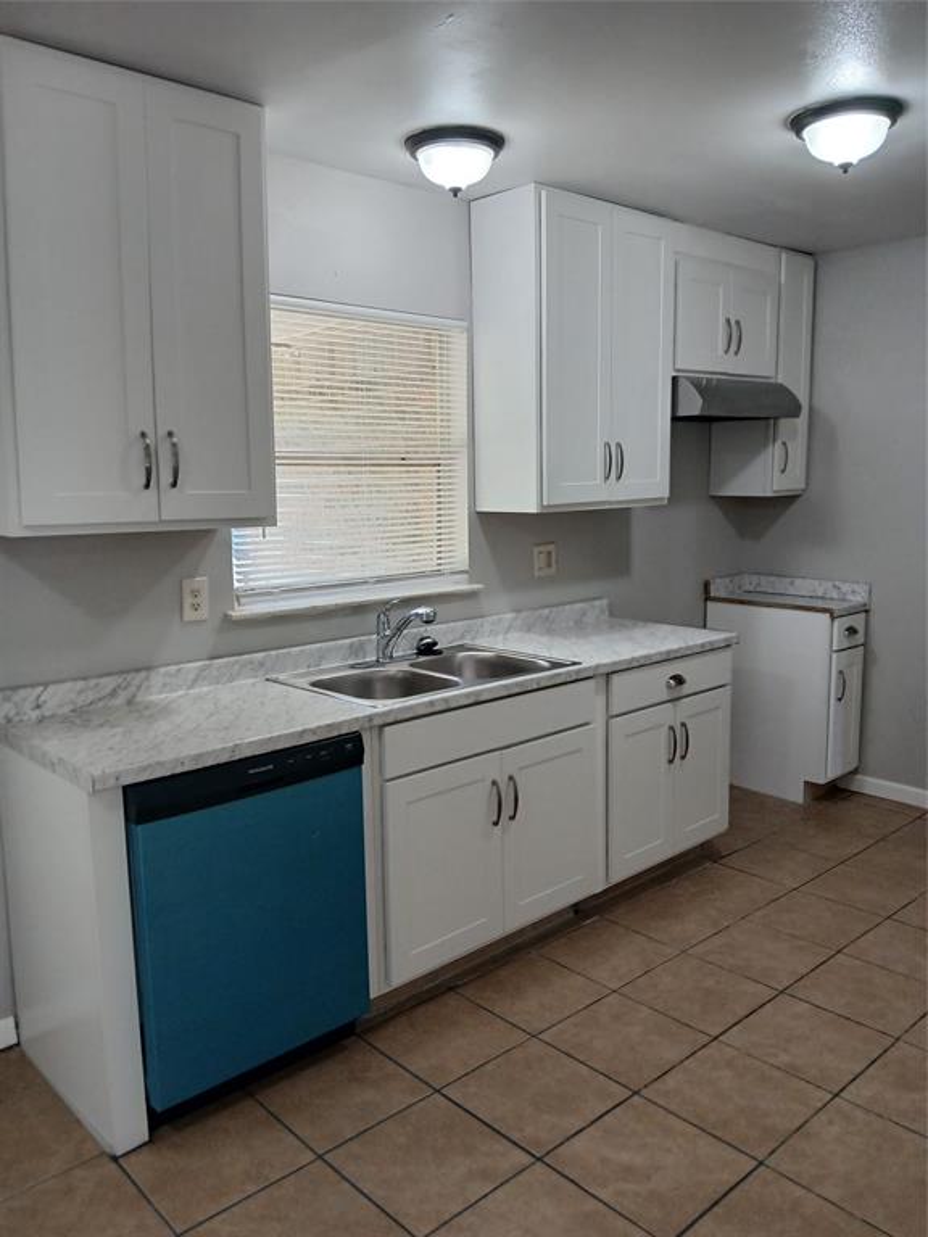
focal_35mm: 26
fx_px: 929
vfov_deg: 67.3
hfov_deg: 53.1
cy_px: 618
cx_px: 464
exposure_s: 1/60
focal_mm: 3.98
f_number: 1.8
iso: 125
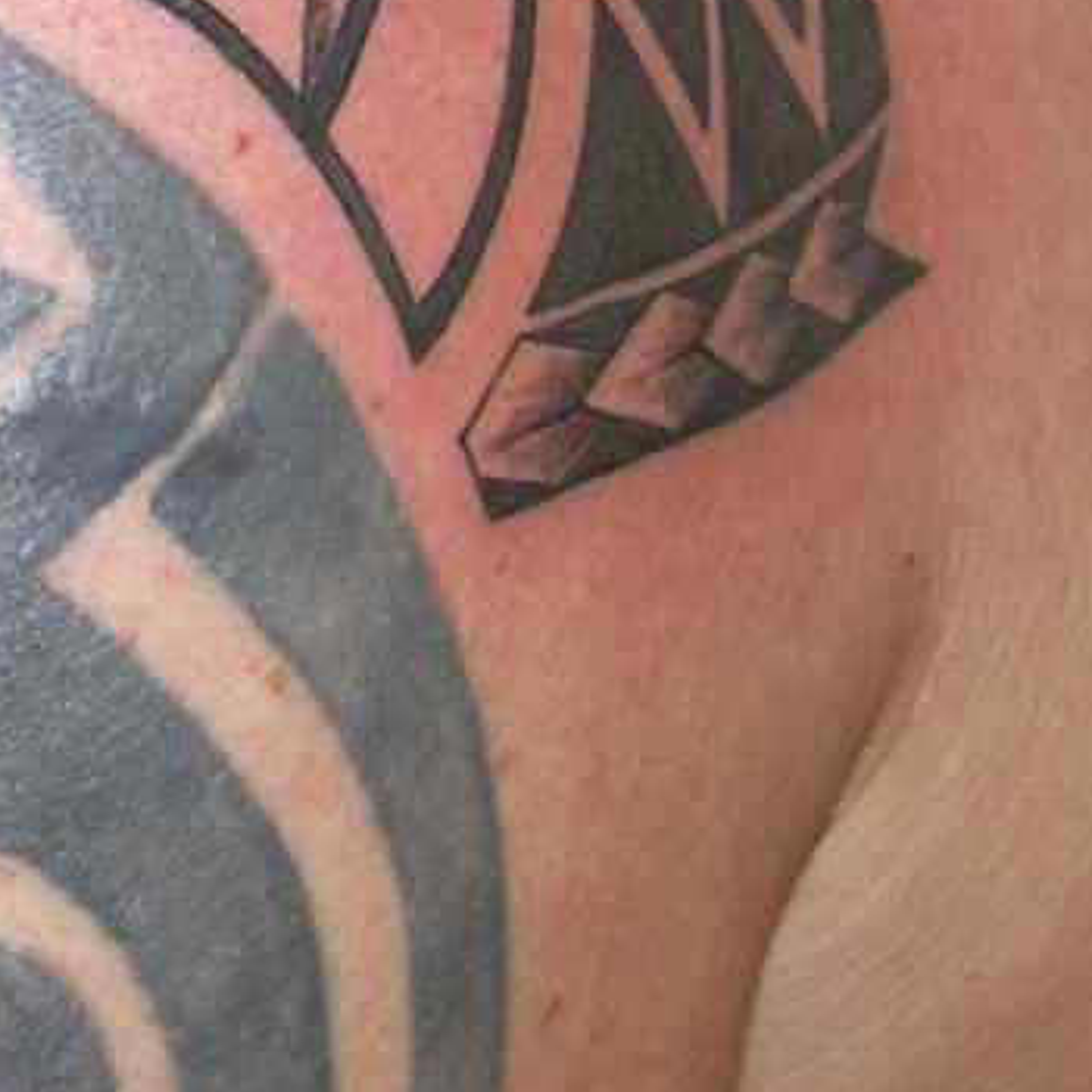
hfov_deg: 9.7
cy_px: -346
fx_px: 6353
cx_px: -234
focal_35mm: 178
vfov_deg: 9.6
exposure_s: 1/50
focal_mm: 11.4
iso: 125
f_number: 3.2
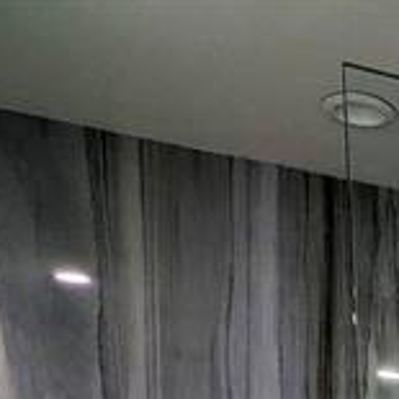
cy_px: 767
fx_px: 952
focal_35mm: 73
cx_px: 683
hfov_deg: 19.0
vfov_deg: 17.7
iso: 59
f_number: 2.2
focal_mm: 2.35
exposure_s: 1/40
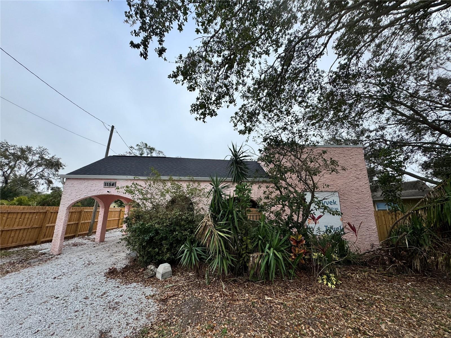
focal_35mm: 14
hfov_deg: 102.1
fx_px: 182
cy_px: 169
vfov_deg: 85.7
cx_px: 226
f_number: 2.2
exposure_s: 1/652
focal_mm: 2.22
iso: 40
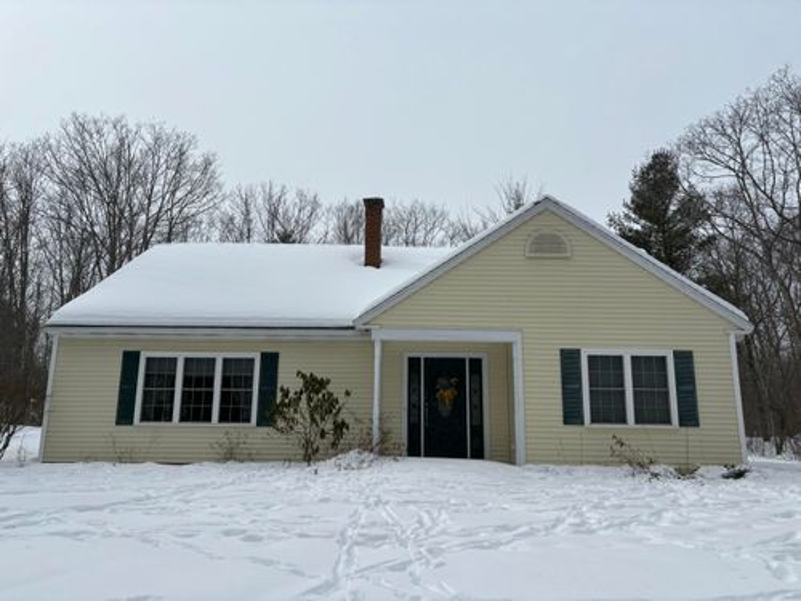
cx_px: 400
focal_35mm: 26
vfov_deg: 53.1
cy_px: 300
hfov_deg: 67.3
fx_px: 602
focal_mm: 5.96
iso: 50
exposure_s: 1/5348
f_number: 1.6
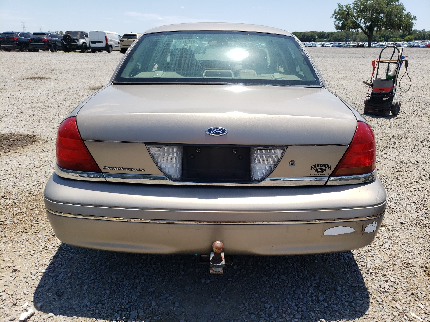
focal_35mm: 26
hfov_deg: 67.3
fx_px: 323
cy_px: 161
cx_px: 215
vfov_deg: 53.1
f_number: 1.5
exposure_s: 1/2500
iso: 50
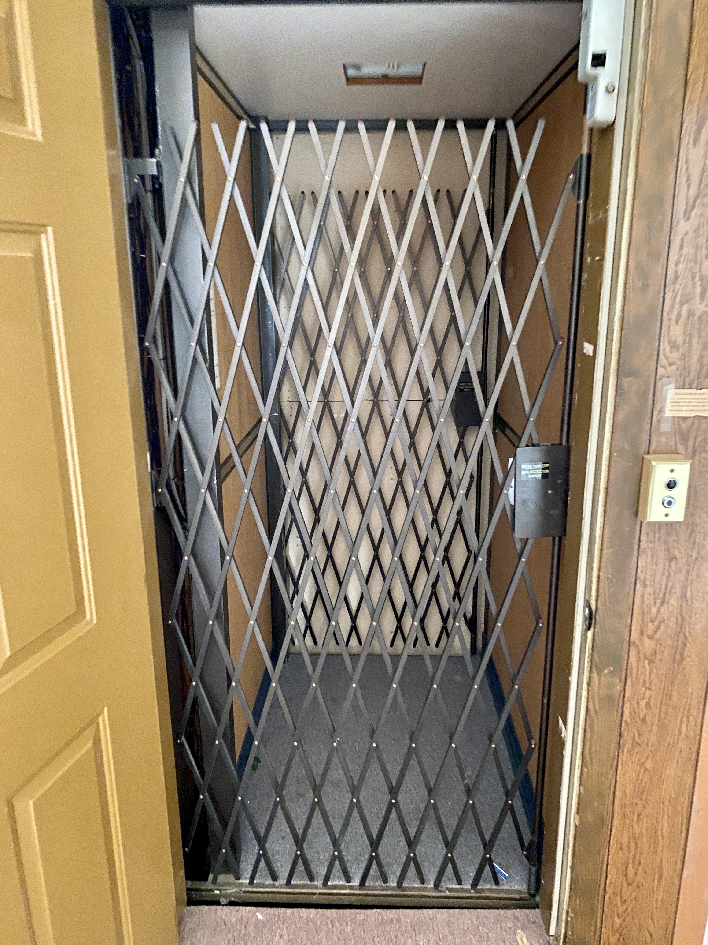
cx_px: 354
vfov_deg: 67.3
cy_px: 472
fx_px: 709
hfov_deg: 53.1
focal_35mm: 26
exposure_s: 1/13
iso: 500
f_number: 1.8
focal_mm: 4.25
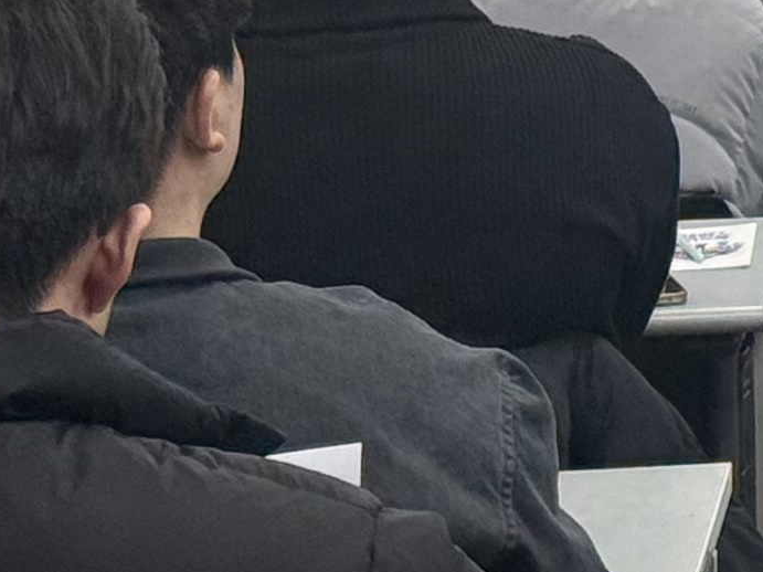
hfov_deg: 6.6
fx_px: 6171
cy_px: -631
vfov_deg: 5.2
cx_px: 1986
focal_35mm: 280
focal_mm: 6.76
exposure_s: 1/120
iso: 64
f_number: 1.78
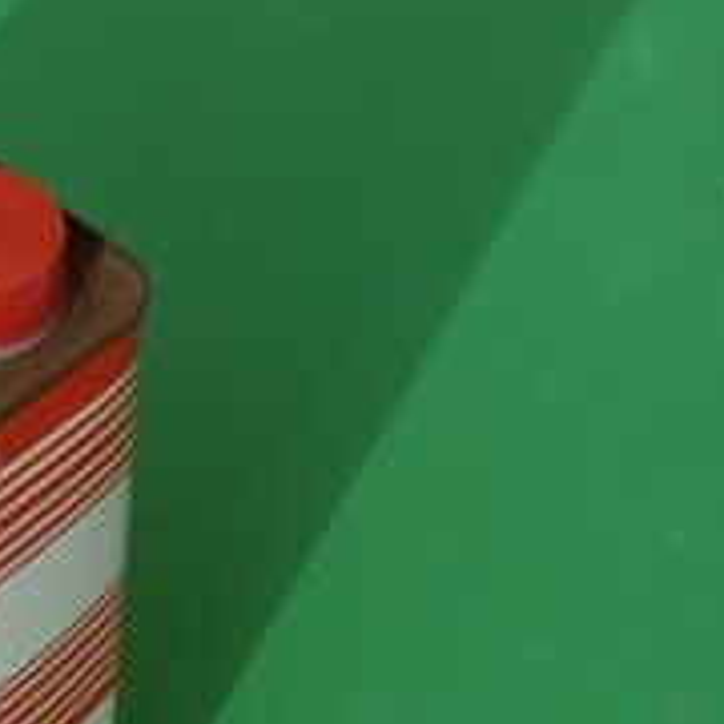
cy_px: 644
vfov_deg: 8.9
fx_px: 4638
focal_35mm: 196
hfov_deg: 8.8
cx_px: -88
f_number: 4.2
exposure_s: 1/400
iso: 80
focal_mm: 13.7
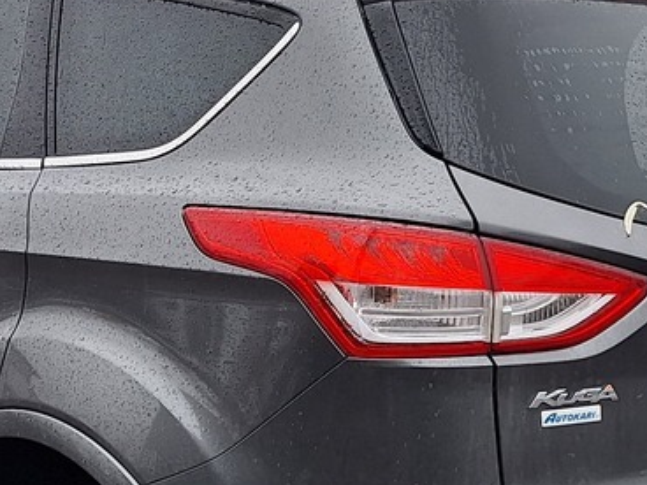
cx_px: 167
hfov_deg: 21.6
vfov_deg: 16.4
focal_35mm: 90
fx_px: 1682
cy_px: 306
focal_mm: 5.54
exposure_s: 1/100
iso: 50
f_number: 1.8
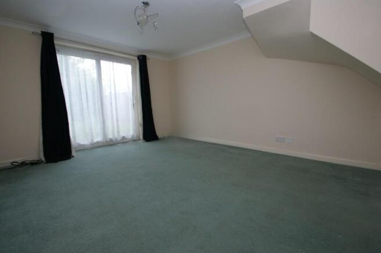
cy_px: 126
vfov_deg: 77.2
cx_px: 190
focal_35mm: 15
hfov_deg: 100.4
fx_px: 159
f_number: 5.6
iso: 100
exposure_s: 1/50
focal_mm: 10
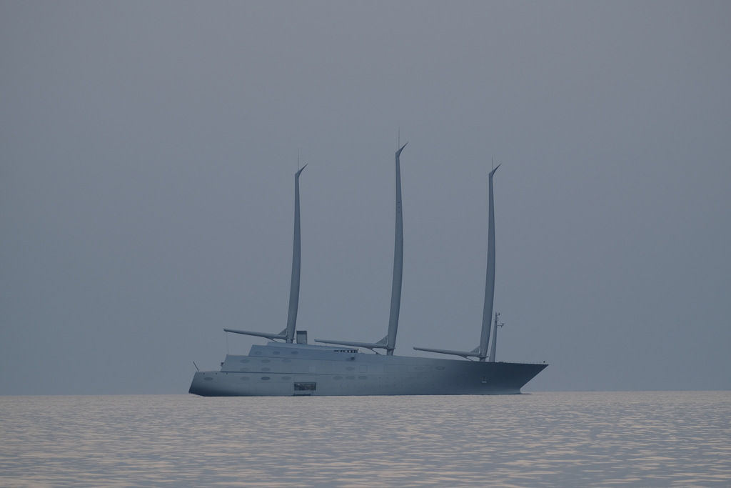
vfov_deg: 3.9
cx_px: 366
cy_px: 244
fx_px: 7229
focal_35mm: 356
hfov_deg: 5.8
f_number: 6.3
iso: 400
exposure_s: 1/240
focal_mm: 237
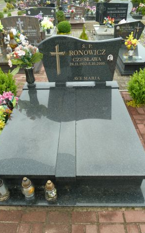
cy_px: 117
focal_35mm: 27
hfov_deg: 46.0
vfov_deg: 68.4
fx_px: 171
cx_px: 68
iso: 80
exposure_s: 1/60
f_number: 3.3
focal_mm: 4.1
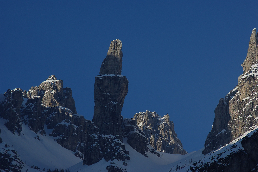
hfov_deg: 12.4
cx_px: 129
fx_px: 1190
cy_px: 86
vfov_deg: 8.3
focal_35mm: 166
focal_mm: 110
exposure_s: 1/350
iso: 100
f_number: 9.5
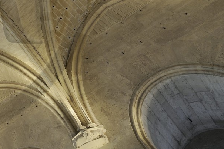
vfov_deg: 31.6
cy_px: -16
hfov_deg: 35.8
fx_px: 230
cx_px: -64
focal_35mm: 37
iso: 200
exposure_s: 5
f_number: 14
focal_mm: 14
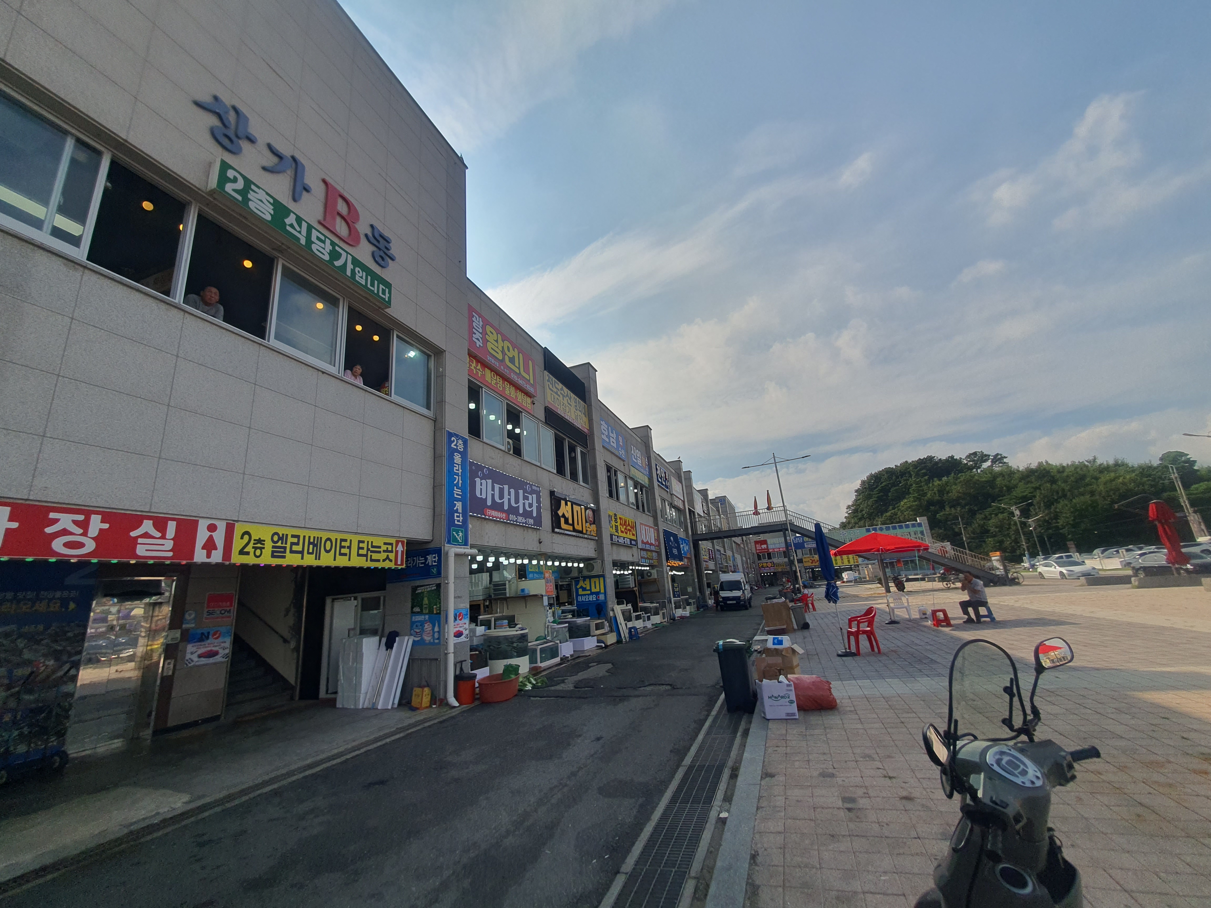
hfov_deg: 106.2
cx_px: 606
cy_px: 454
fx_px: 455
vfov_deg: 89.9
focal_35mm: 13
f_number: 2.2
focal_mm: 1.8
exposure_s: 1/2080
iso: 50
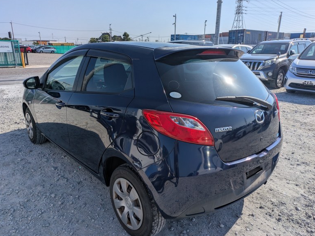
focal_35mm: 26
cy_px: 117
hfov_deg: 67.3
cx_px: 159
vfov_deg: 53.0
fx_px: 236
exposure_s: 1/3745
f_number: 1.89
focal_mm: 5.43
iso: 51
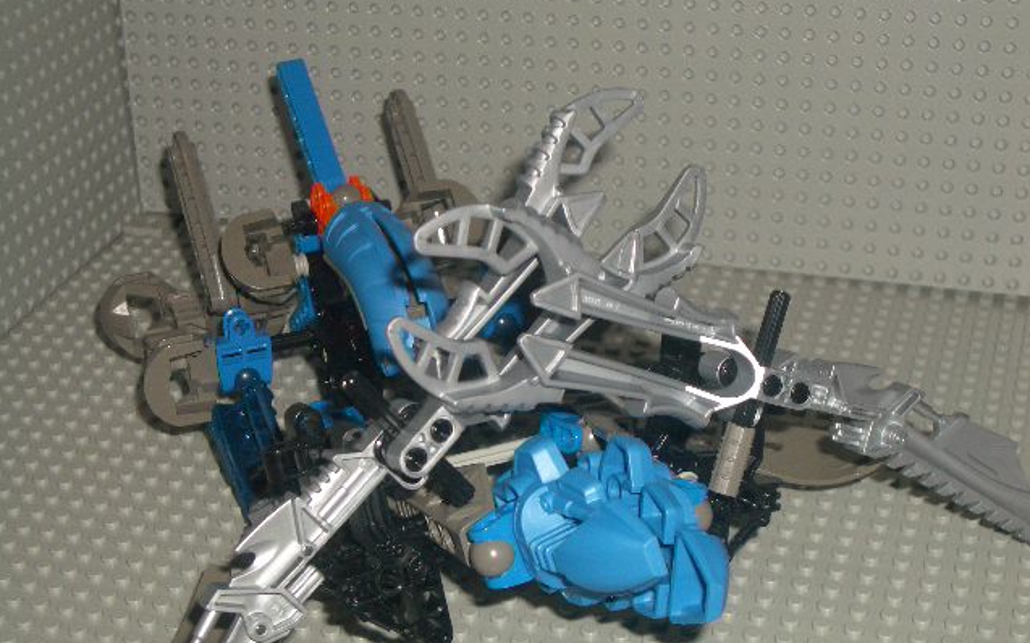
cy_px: 364
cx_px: 514
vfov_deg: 19.7
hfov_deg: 31.1
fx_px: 1853
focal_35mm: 66
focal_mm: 10.2
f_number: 3.5
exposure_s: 1/60
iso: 100
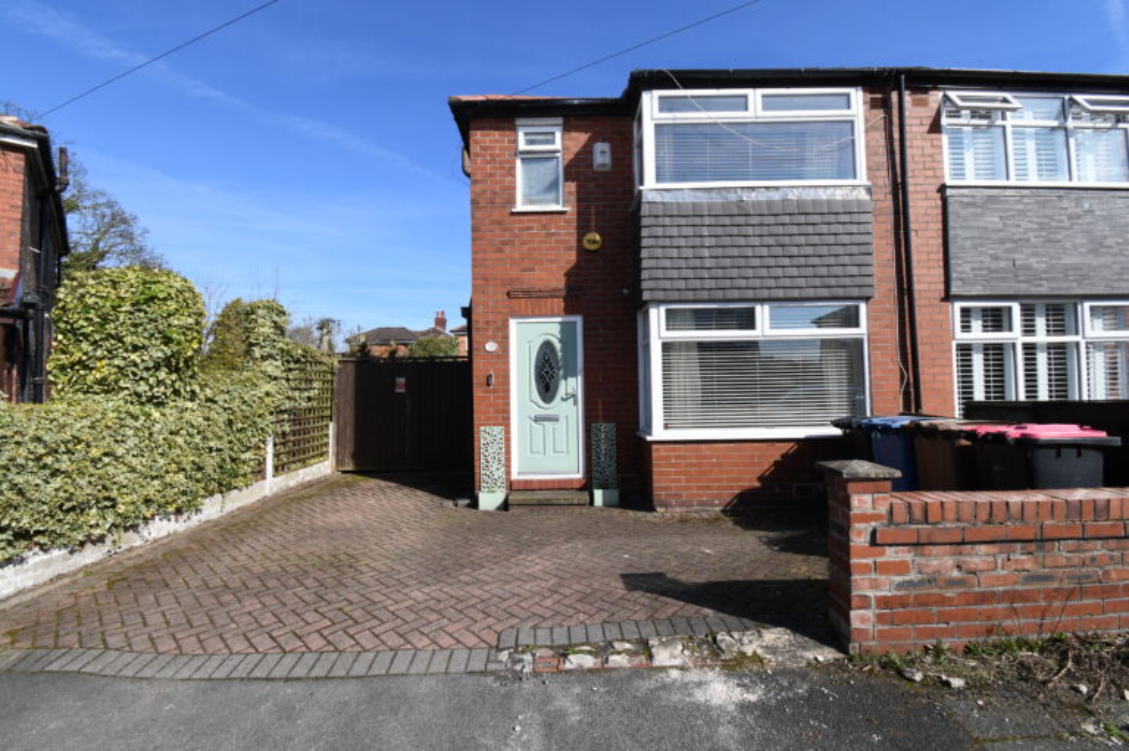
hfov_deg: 100.4
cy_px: 376
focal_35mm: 15
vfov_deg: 77.2
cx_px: 564
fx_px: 470
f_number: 13
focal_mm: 10
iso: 560
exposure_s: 1/640
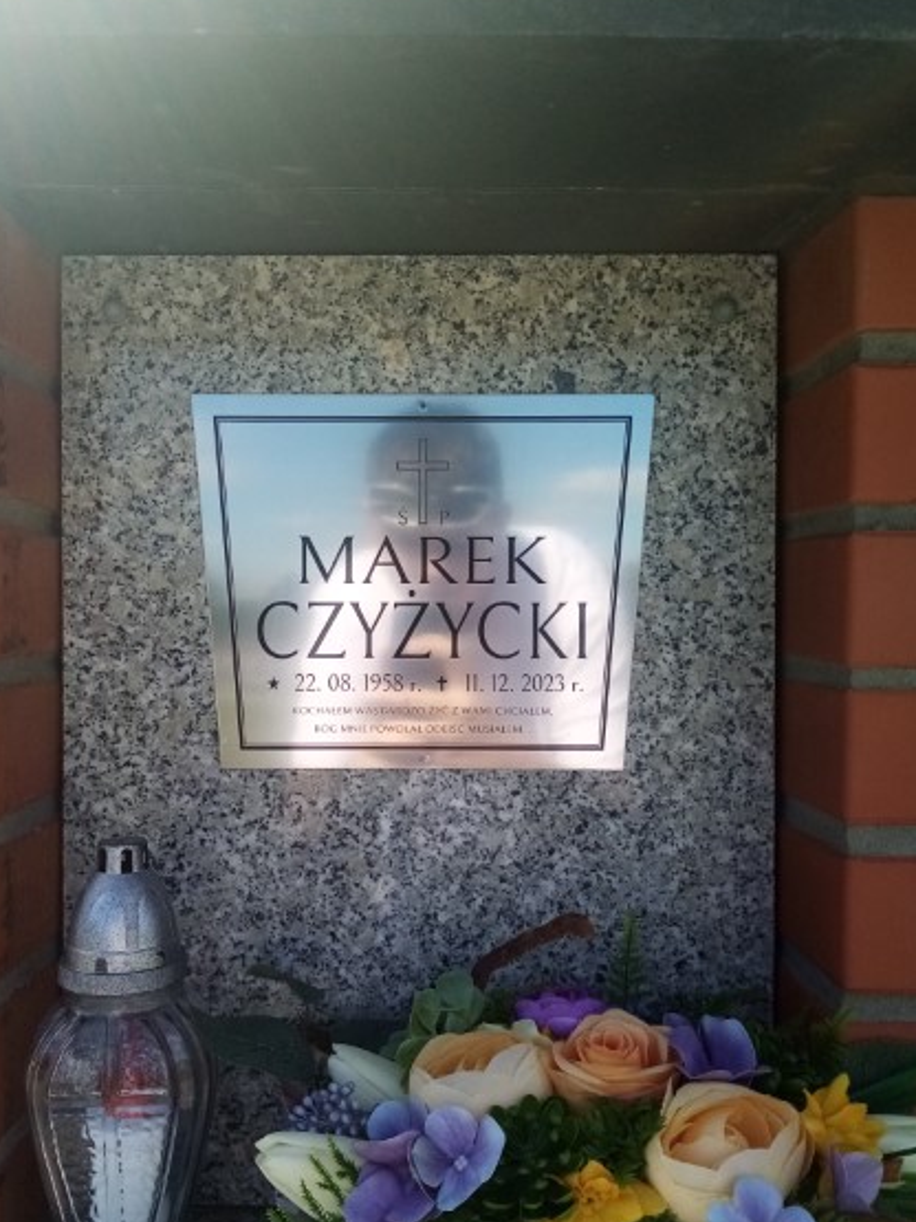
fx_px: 1059
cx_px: 412
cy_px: 636
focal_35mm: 30
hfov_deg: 46.7
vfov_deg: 60.0
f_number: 1.8
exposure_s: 1/1021
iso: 107
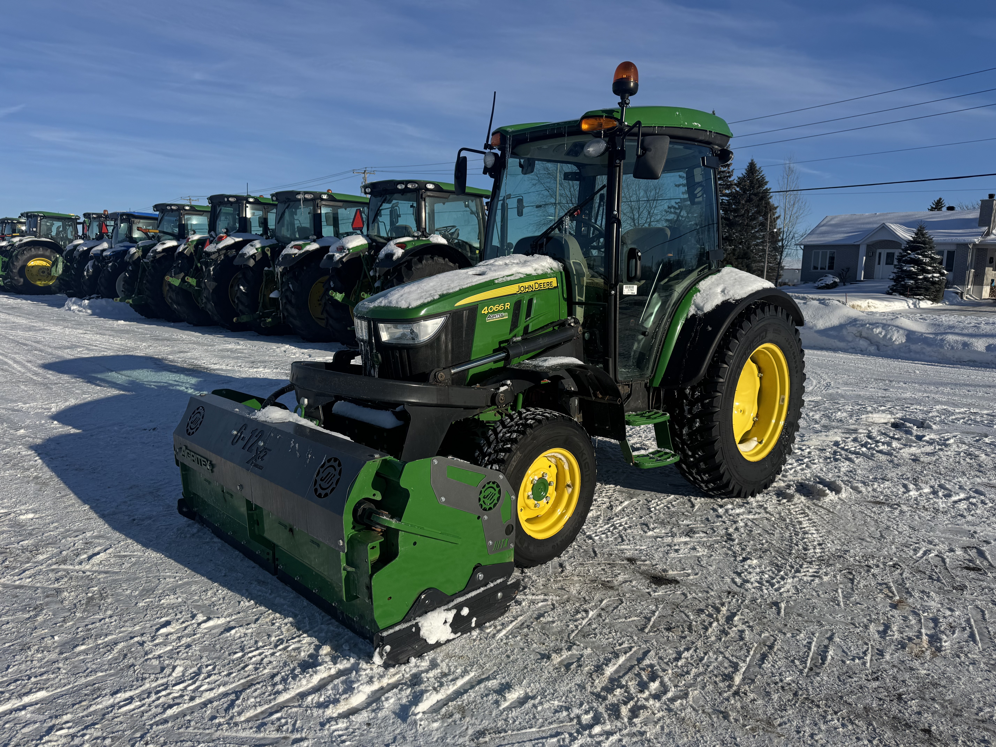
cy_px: 374
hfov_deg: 71.6
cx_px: 498
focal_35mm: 24
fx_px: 691
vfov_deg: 56.8
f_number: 1.78
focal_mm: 6.76
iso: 80
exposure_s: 1/7937
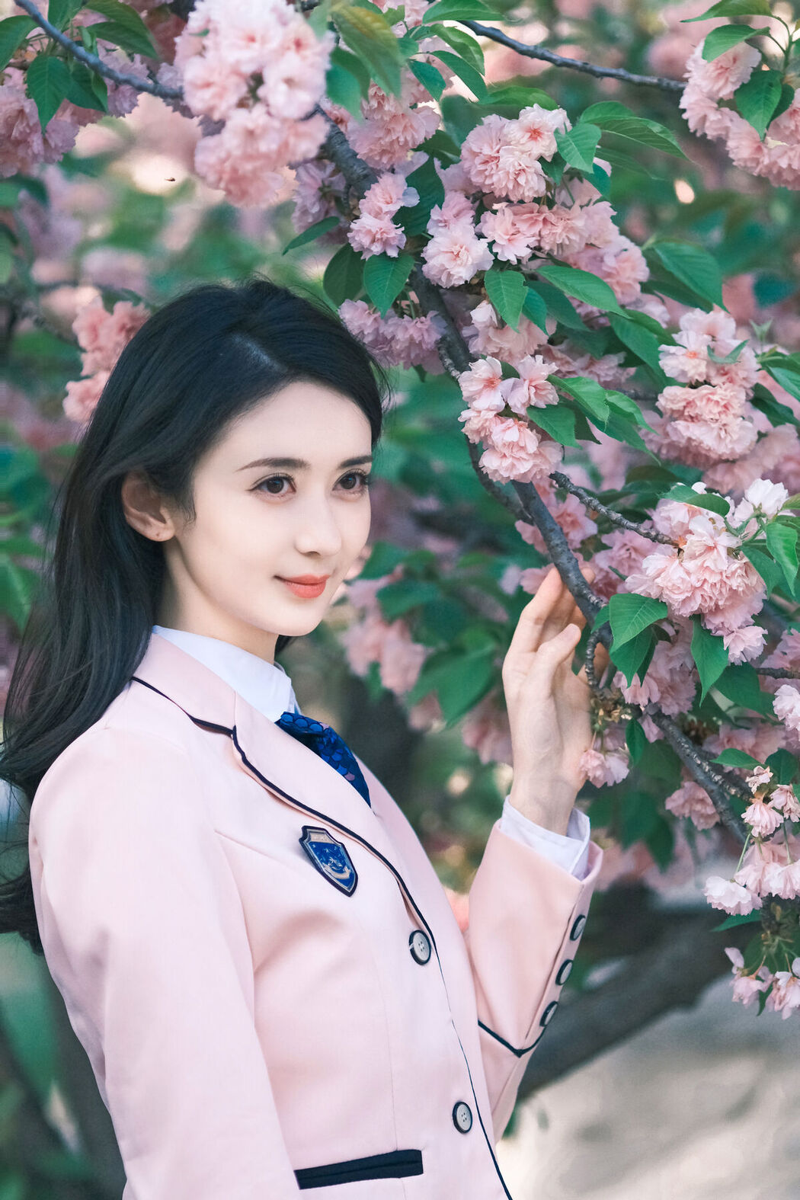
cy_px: 600
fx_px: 6766
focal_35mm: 203
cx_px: 400
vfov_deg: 10.1
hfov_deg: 6.8
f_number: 2
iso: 2500
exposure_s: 1/9000
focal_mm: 135
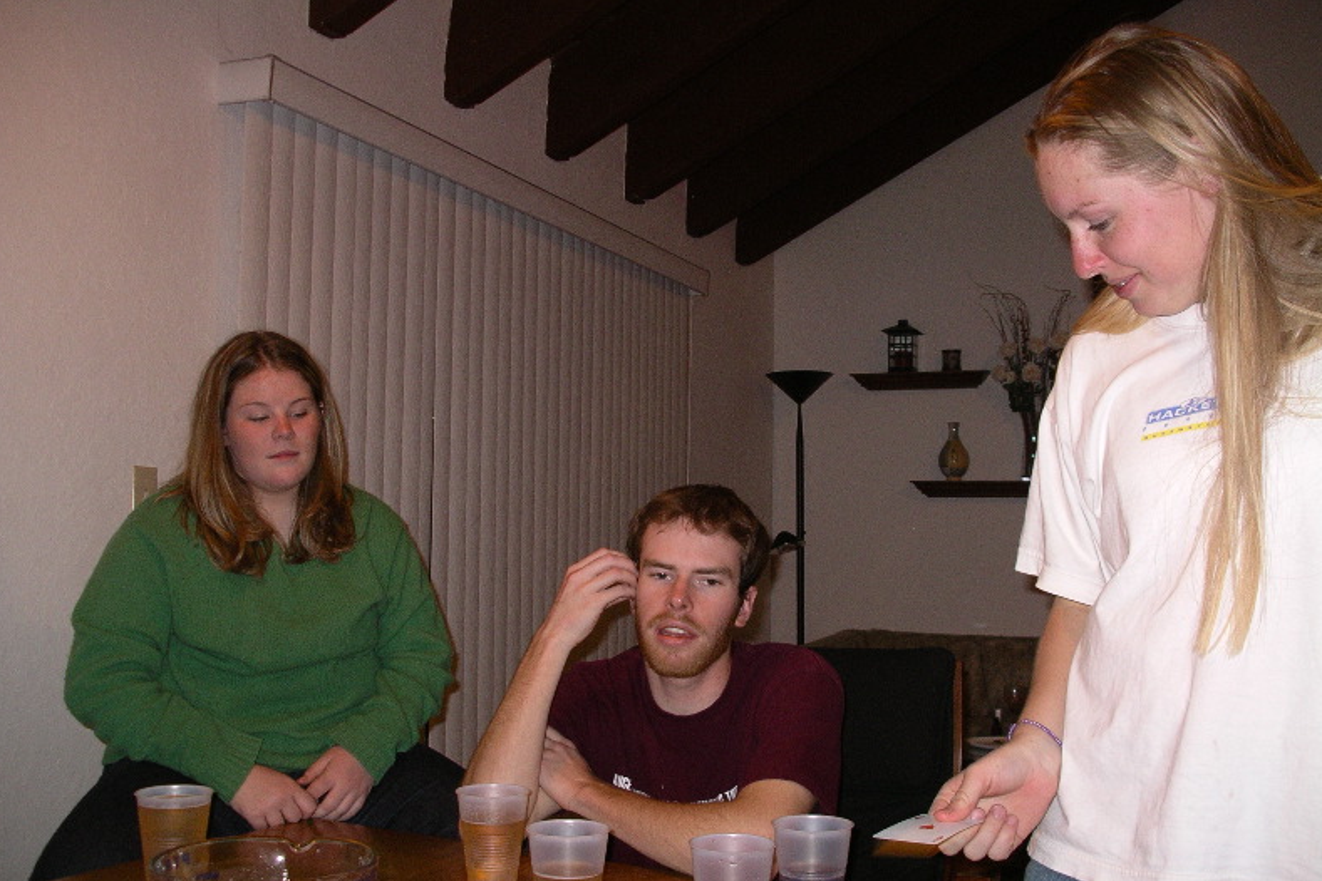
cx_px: 665
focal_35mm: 39
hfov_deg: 49.6
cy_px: 474
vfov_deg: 34.2
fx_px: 1432
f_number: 2.8
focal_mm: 7.8
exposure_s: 1/40
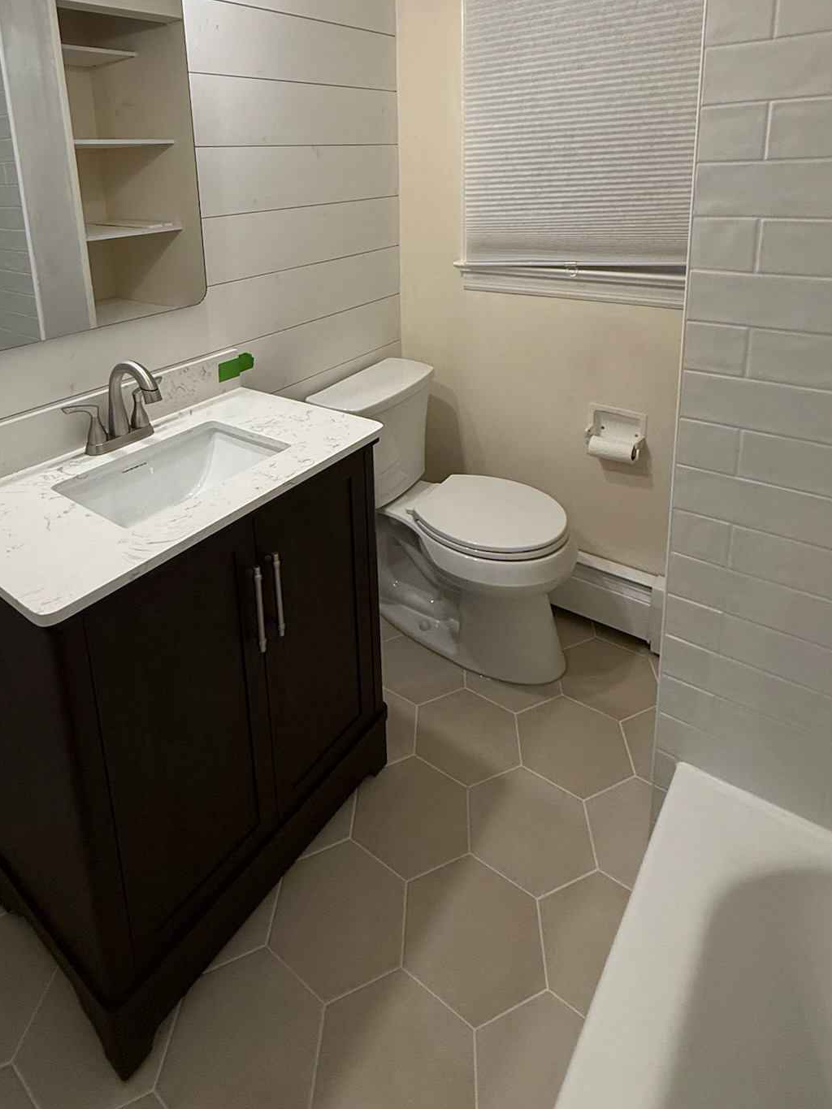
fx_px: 673
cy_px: 318
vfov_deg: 74.9
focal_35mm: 21
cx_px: 336
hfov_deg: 62.9
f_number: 2.2
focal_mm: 2.22
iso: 250
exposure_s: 1/120
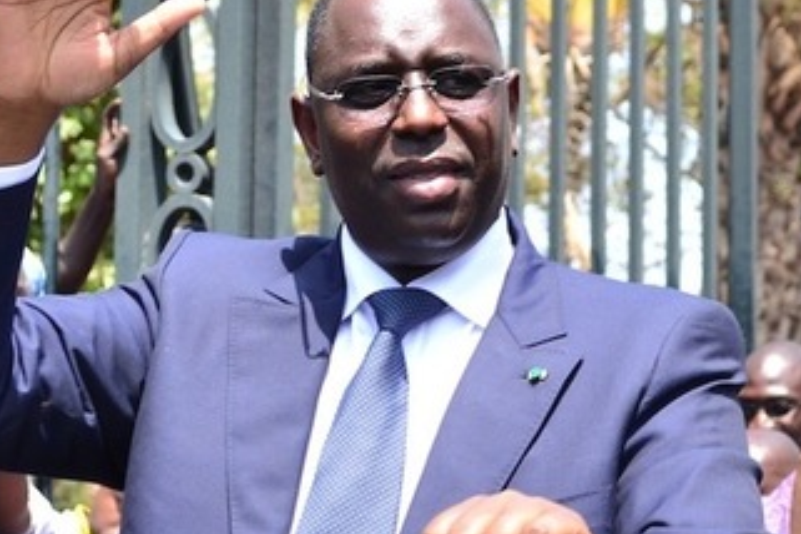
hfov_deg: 14.2
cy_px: 167
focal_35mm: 144
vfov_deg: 9.5
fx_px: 3204
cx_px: 367
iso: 400
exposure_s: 1/400
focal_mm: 44
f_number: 5.6
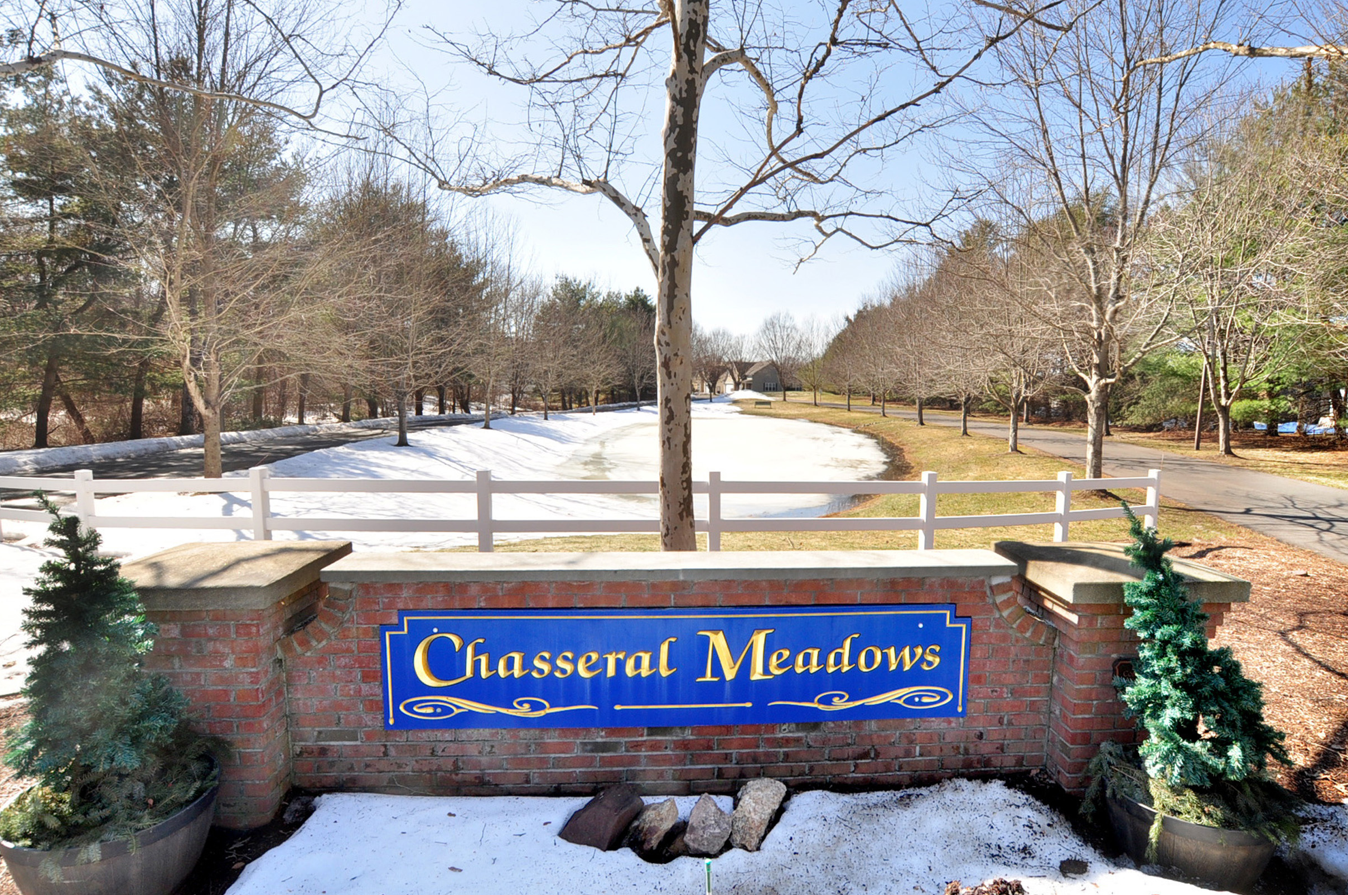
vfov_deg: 67.2
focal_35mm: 18
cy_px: 451
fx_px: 673
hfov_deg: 89.9
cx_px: 721
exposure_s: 1/100
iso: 250
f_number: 8
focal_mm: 10
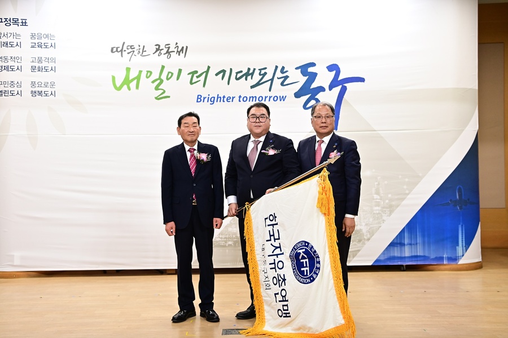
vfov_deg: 31.9
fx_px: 593
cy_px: 169
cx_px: 254
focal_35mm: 42
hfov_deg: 46.4
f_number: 4
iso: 1600
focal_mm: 42
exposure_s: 1/200
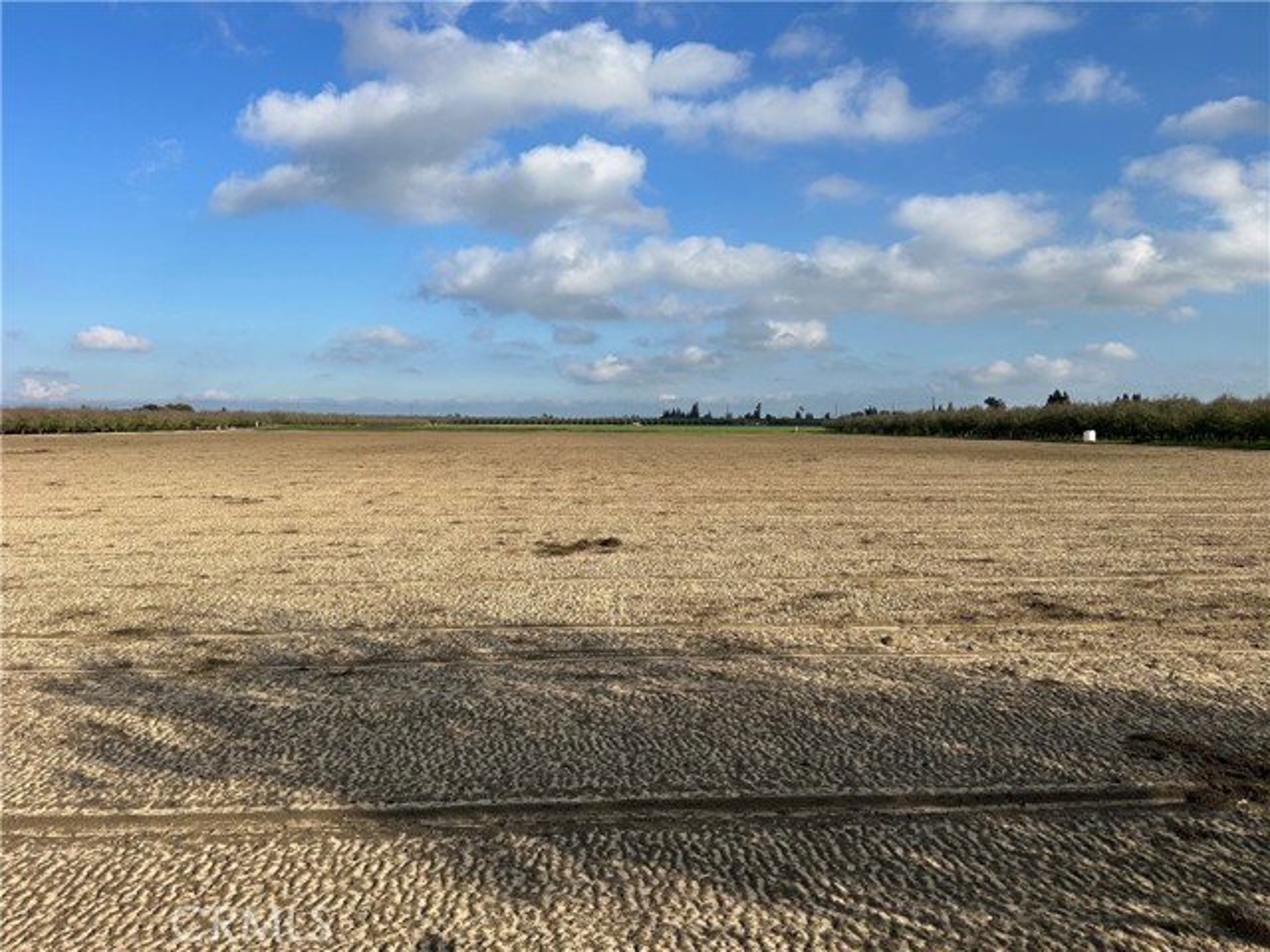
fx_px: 881
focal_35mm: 24
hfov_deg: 71.6
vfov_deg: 56.8
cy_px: 476
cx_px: 635
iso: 80
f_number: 1.78
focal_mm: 6.86
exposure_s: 1/5000
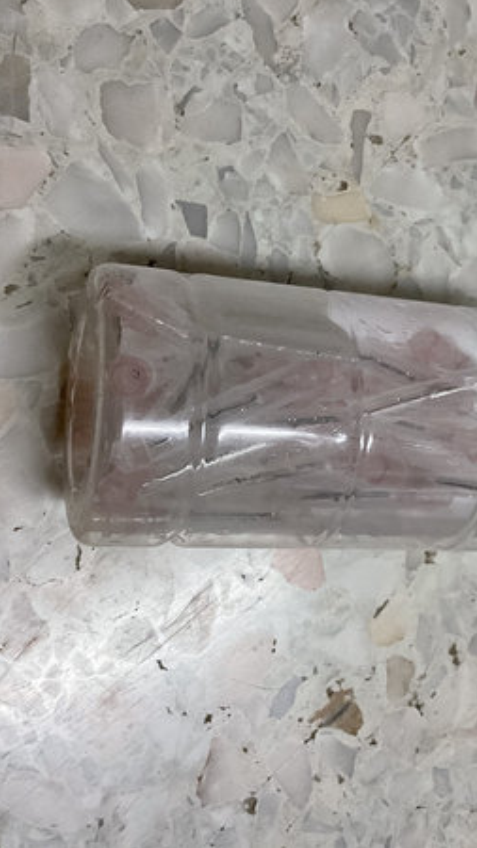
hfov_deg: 27.3
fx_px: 967
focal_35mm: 43
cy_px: 417
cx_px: 360
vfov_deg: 47.4
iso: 200
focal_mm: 3
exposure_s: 1/50
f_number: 1.8
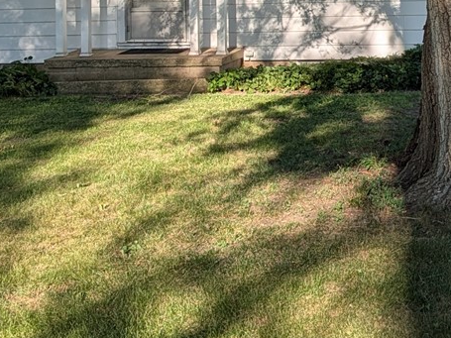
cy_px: -36
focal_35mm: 54
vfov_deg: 25.1
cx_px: 321
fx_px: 703
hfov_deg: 35.0
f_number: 1.7
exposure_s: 1/2381
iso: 50
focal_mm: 4.53
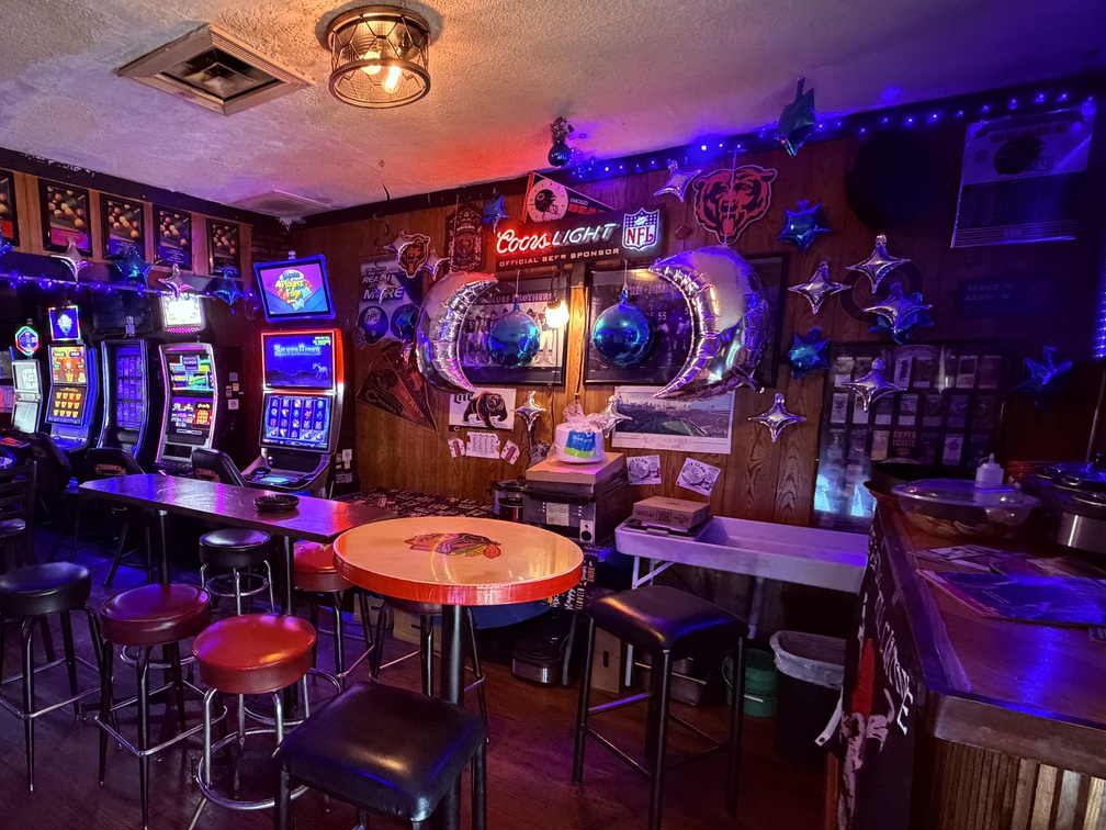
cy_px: 470
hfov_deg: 79.5
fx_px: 639
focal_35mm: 20
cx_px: 385
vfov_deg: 65.7
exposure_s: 1/40
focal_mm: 2.22
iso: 1250
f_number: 2.2
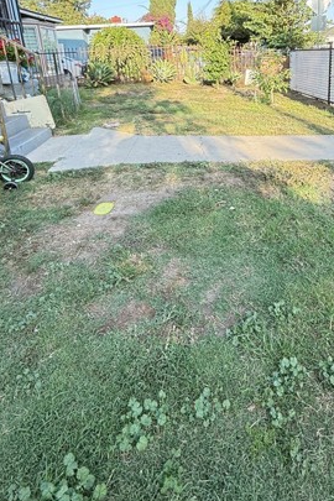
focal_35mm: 23
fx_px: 320
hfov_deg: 54.3
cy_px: 139
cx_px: 215
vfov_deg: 72.0
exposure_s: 1/117
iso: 64
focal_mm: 2.22
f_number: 2.2
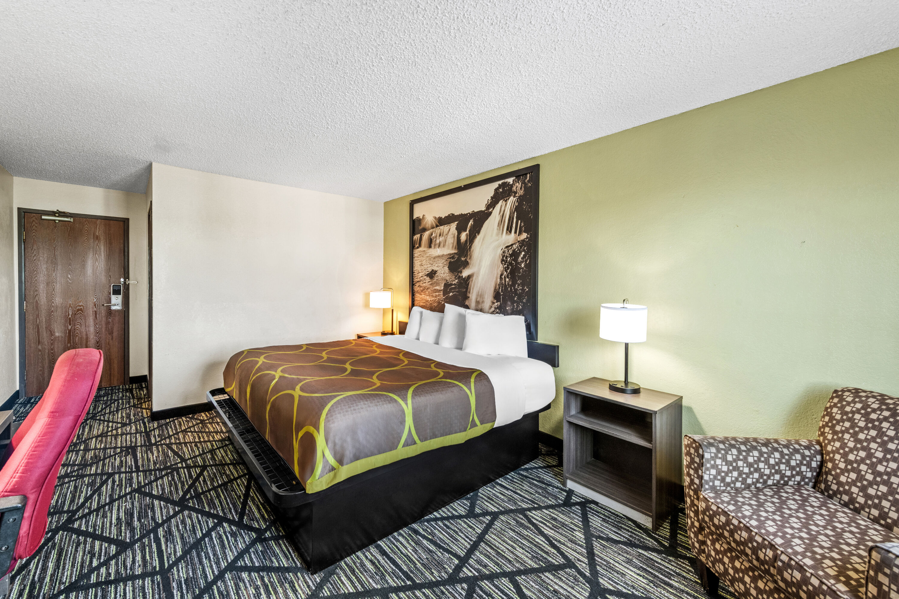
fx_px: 350
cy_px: 300
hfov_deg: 104.3
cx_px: 450
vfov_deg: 81.2
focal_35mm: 14
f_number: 9
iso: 400
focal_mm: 14
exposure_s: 1/2.5
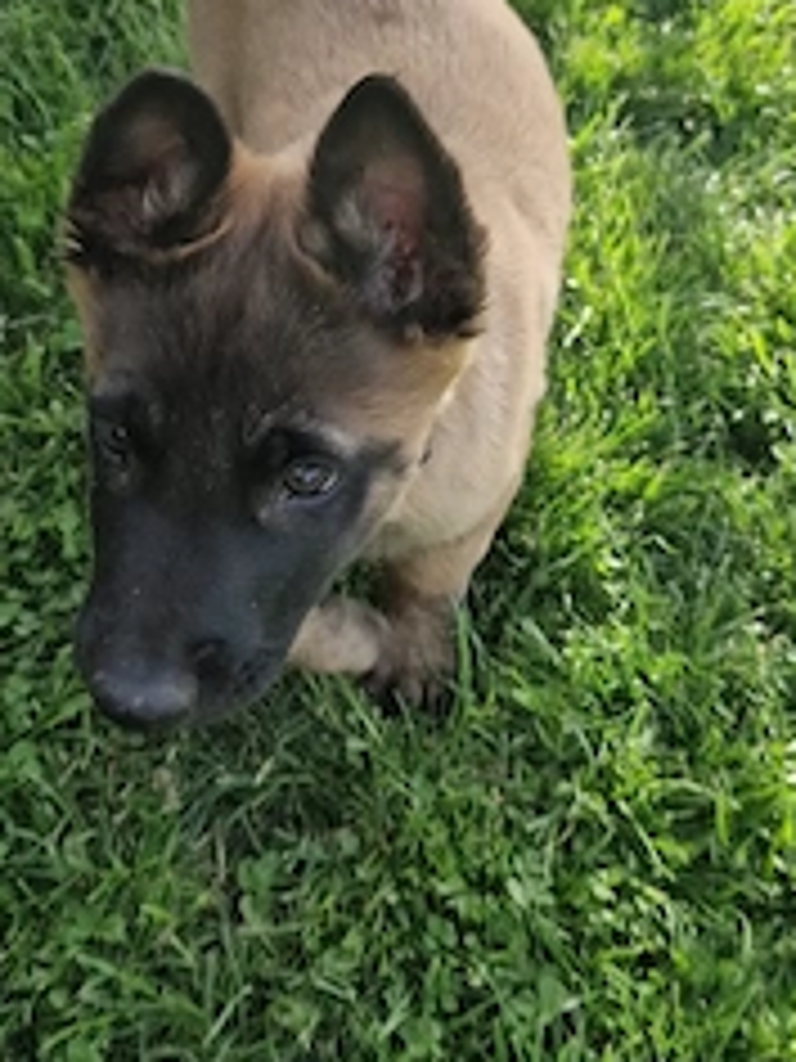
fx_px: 1196
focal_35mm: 39
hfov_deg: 36.8
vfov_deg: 47.4
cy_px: 392
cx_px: 423
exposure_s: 1/333
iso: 50
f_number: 1.8
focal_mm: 5.4
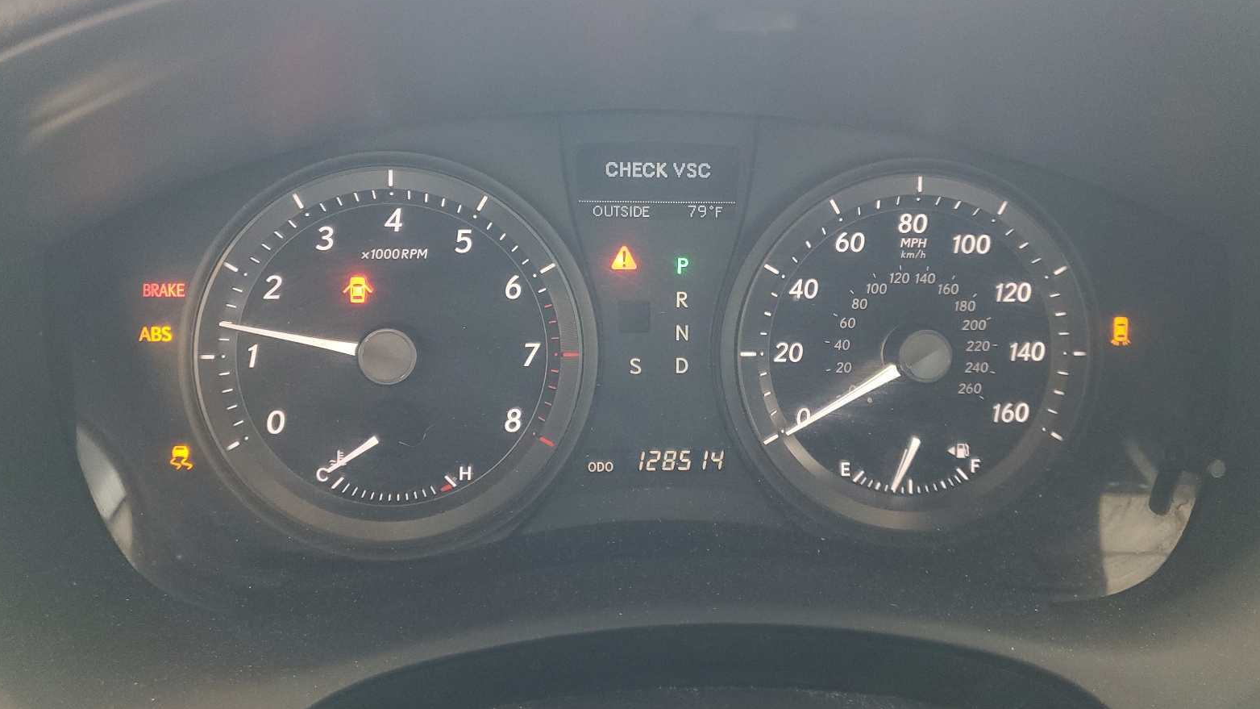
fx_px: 969
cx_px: 622
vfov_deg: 40.0
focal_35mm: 29
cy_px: 285
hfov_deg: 66.1
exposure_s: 1/60.2
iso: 93
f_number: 1.5
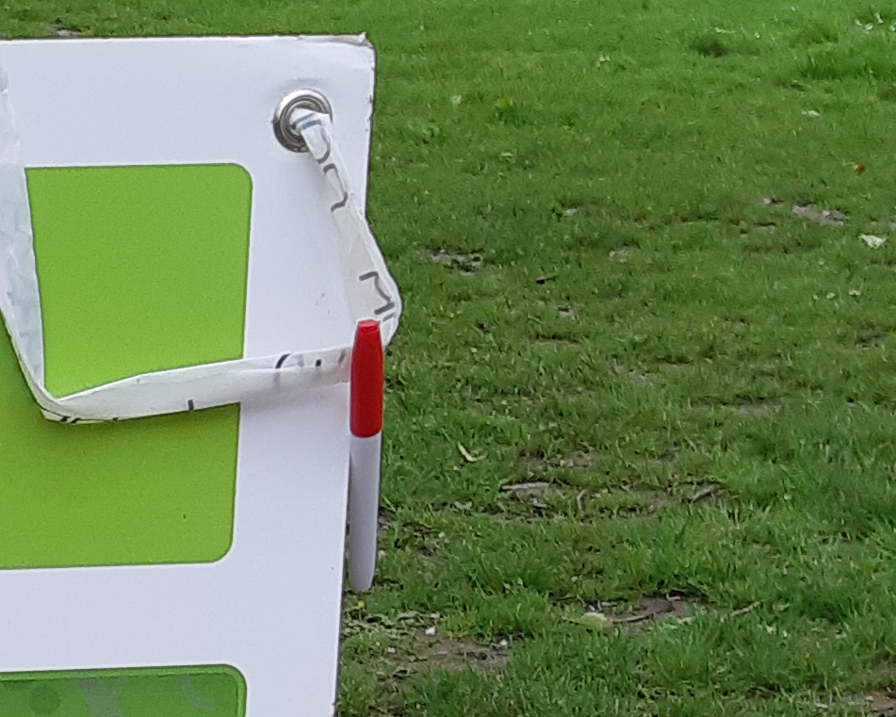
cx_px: -699
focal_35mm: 123
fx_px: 3262
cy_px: 1395
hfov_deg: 14.0
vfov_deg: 11.4
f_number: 1.7
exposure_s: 1/231
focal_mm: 3.93
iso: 40
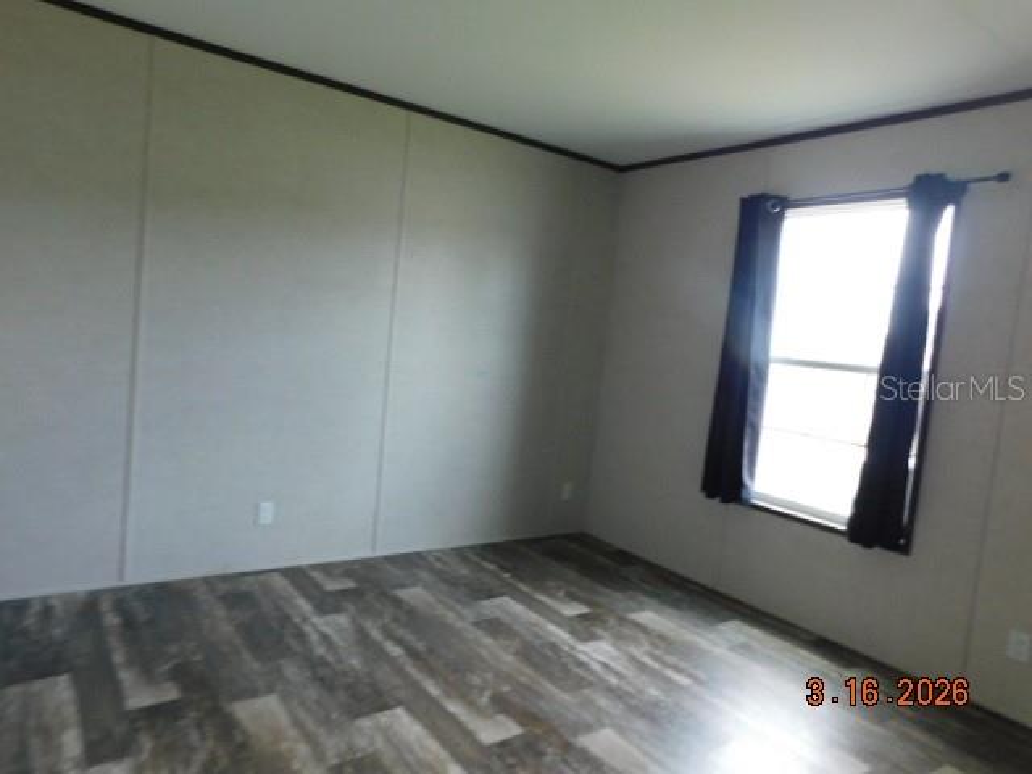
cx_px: 516
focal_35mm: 23
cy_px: 387
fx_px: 686
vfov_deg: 58.9
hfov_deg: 73.9
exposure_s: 1/30
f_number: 3
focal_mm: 4
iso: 200
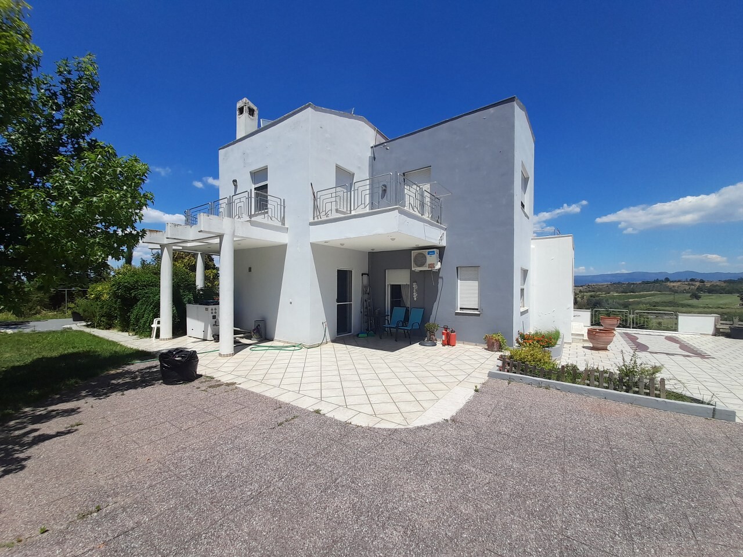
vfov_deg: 89.9
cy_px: 278
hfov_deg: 106.2
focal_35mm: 13
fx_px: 279
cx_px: 372
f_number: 2.2
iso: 40
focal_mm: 1.42
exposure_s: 1/1634
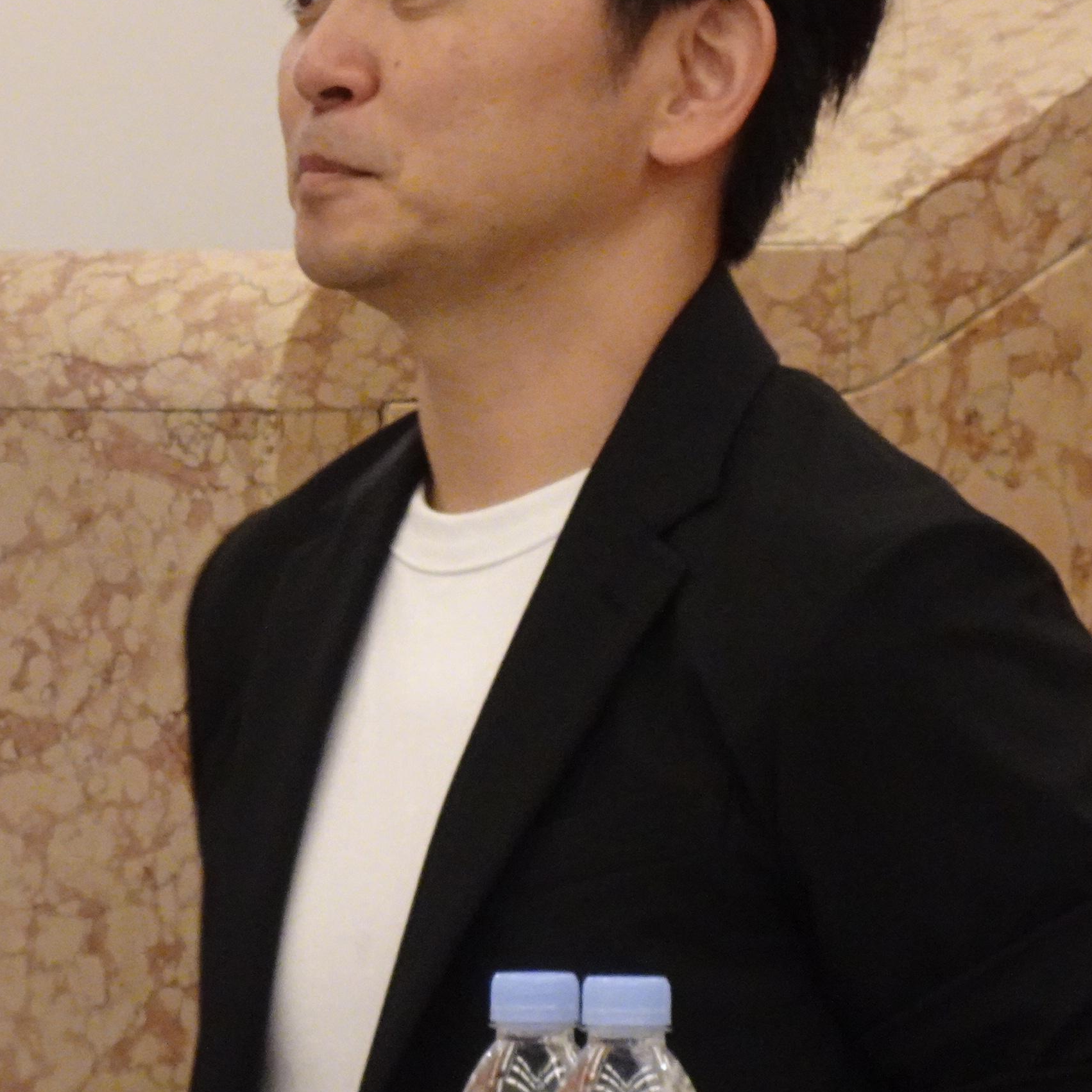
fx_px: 37725
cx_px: 441
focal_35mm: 1057
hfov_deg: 1.7
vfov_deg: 1.7
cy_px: 335
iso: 800
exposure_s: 1/20
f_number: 6.3
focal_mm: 91.13
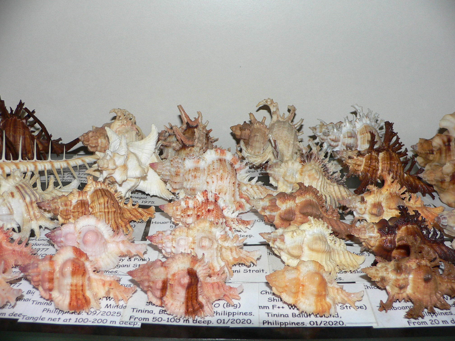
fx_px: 460
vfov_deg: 40.7
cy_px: 170
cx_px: 228
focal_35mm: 35
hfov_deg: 52.6
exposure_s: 1/60
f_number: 2.8
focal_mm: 4.6
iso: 100
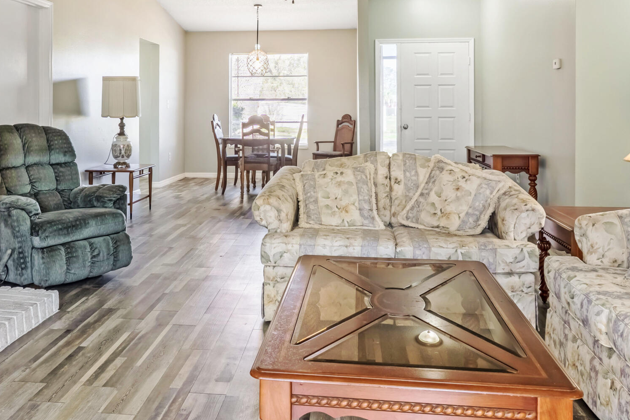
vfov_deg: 38.7
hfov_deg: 57.0
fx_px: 577
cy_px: 96
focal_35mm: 33
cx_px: 271
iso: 250
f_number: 9
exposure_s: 1/125
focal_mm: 11
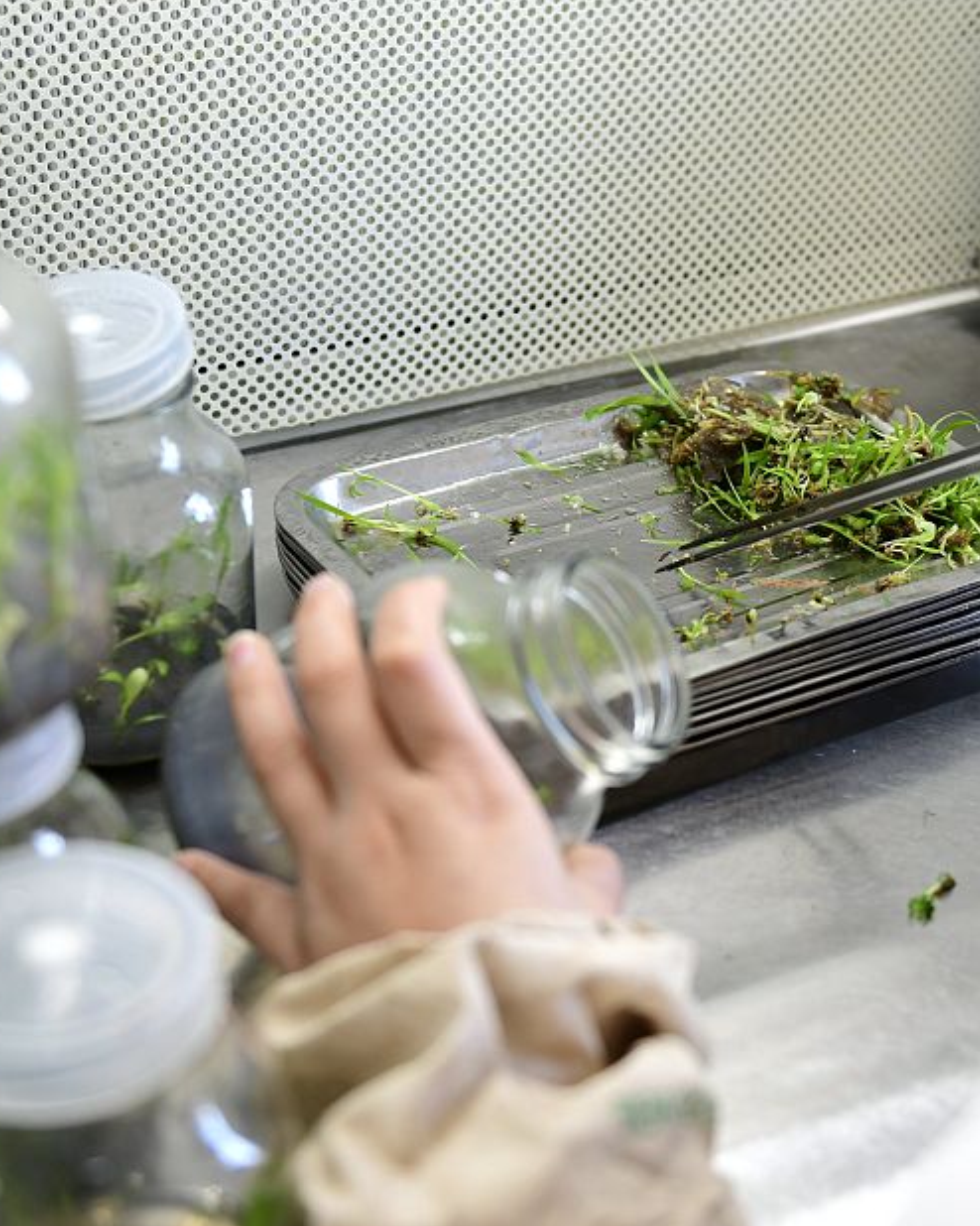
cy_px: 559
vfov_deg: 30.5
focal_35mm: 62
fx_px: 2249
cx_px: 557
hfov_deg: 24.6
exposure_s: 1/125
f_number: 2.8
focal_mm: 34
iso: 640
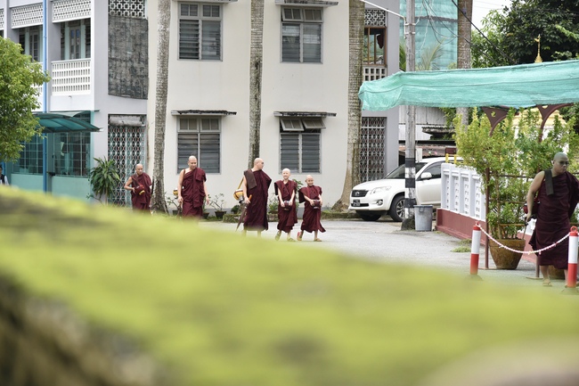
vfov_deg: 11.4
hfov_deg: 17.1
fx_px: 1929
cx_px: 290
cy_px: 193
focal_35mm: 120
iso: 640
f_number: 5
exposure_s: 1/800
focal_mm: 120
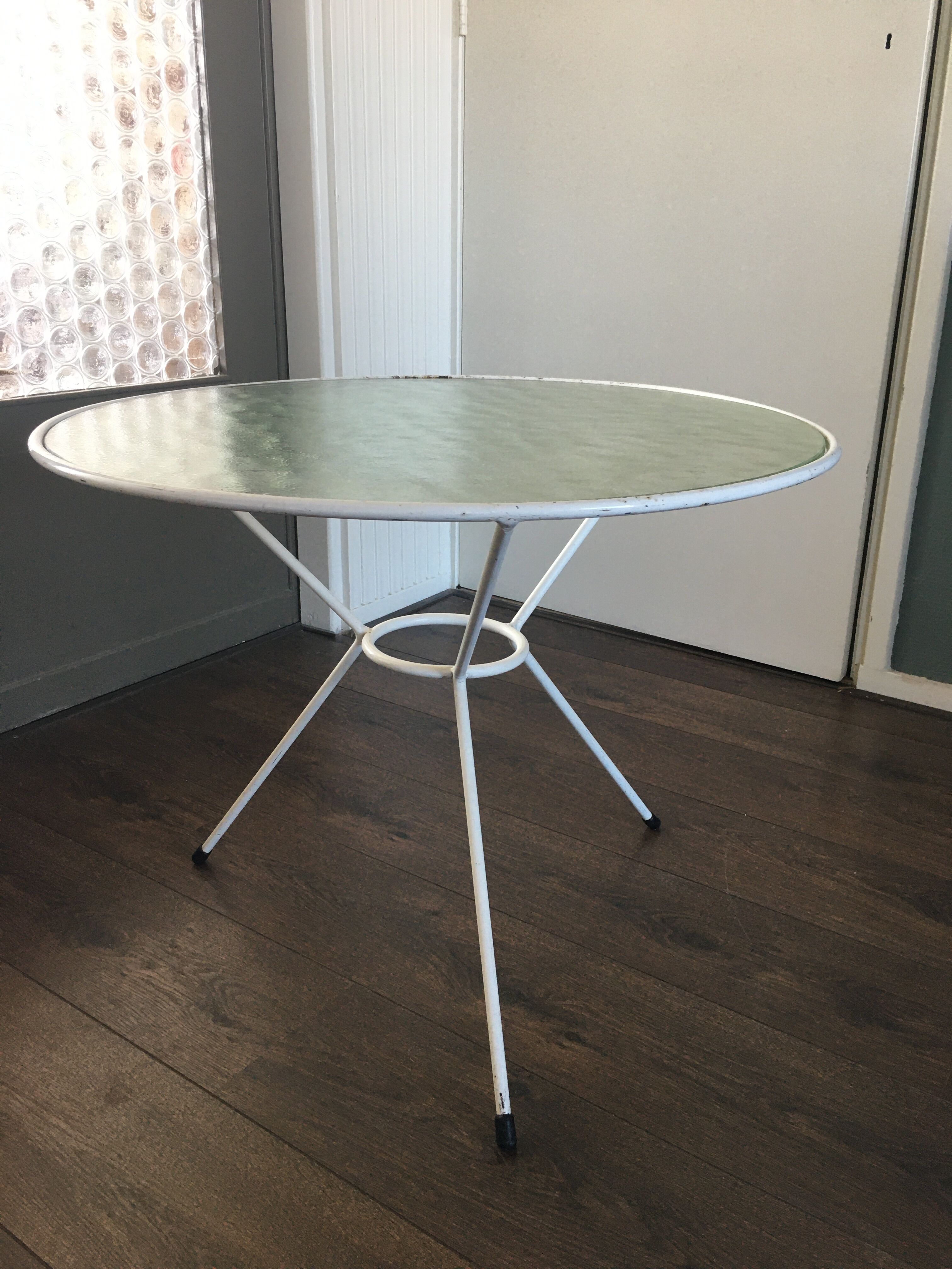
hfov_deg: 48.2
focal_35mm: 29
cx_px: 476
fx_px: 1063
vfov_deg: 61.7
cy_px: 634
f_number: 2.2
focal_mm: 4.15
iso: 50
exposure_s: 1/33
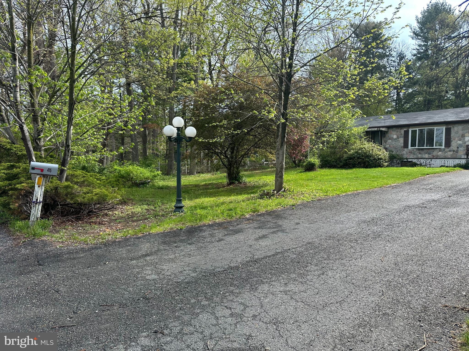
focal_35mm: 24
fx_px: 325
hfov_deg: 71.6
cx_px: 234
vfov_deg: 56.8
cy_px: 176
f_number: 1.78
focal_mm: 6.86
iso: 80
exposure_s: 1/1495
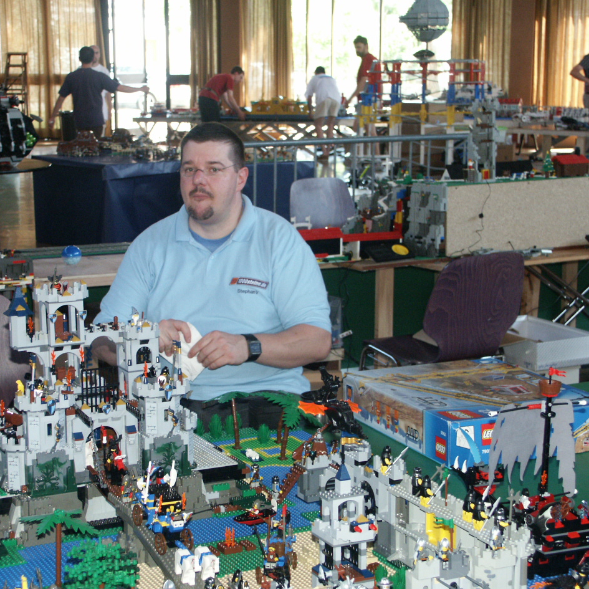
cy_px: 295
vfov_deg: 23.7
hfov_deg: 23.7
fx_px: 1405
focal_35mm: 73
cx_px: 265
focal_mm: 15.08
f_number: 3.5
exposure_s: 1/60
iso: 200
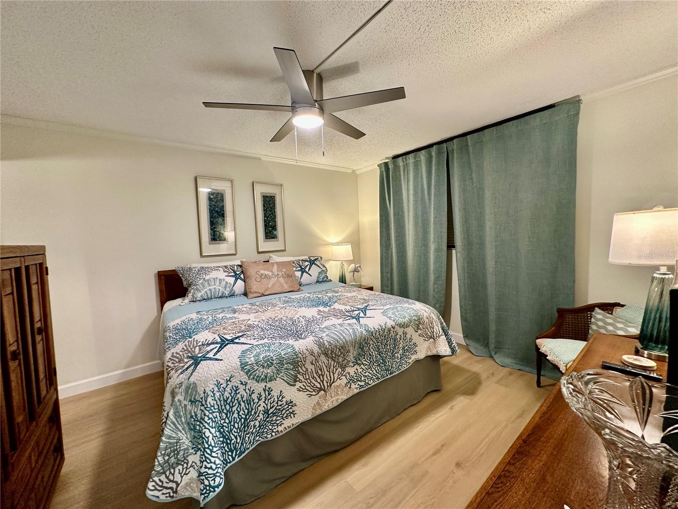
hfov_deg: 102.1
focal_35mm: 14
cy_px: 254
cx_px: 339
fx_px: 274
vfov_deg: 85.7
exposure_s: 1/60
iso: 200
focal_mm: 2.22
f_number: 2.2
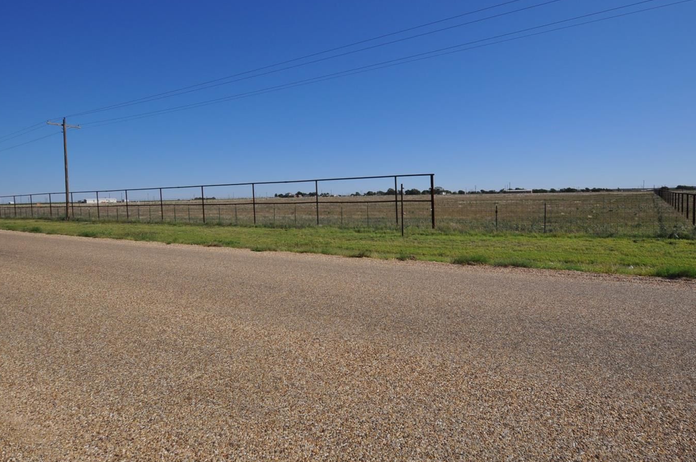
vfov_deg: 58.0
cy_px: 217
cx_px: 370
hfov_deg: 79.7
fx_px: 416
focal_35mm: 22
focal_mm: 13
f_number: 11
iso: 200
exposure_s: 1/500
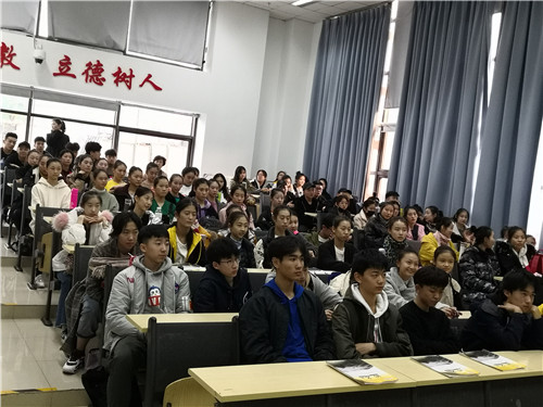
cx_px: 272
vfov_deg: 37.7
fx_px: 596
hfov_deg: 49.0
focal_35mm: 38
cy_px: 204
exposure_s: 1/33.3
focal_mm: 3.95
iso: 200
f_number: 1.6
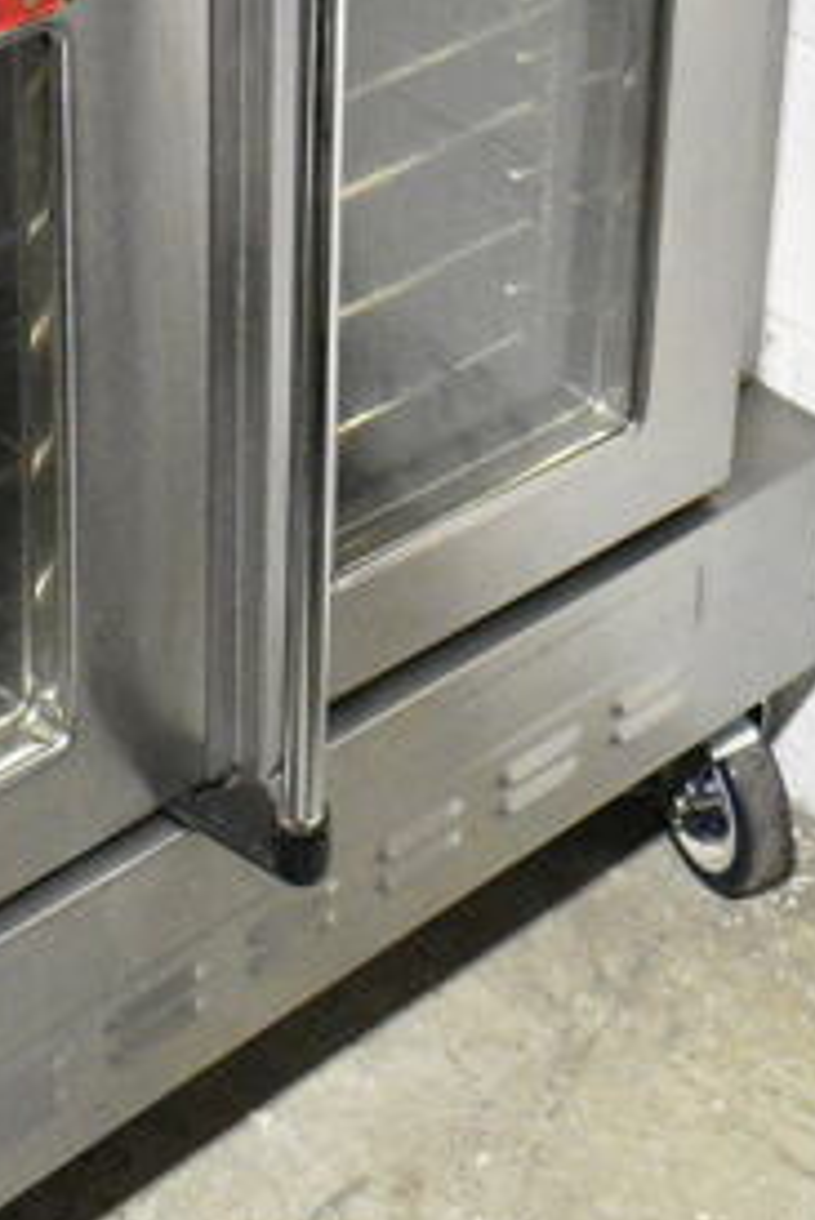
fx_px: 3052
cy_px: -394
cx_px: 165
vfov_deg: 20.5
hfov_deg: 15.1
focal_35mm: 90
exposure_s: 1/160
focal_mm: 18
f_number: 6.3
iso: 6400
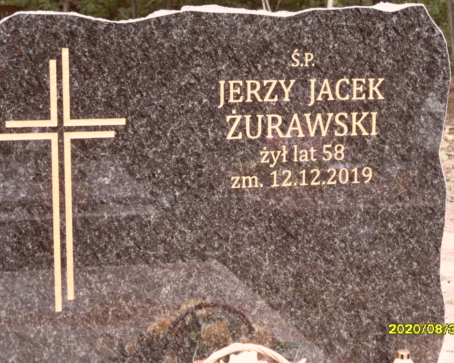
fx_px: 1129
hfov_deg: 22.7
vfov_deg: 18.3
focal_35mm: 84
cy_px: 181
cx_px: 242
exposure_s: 1/45
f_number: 4.2
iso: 100
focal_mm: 13.2
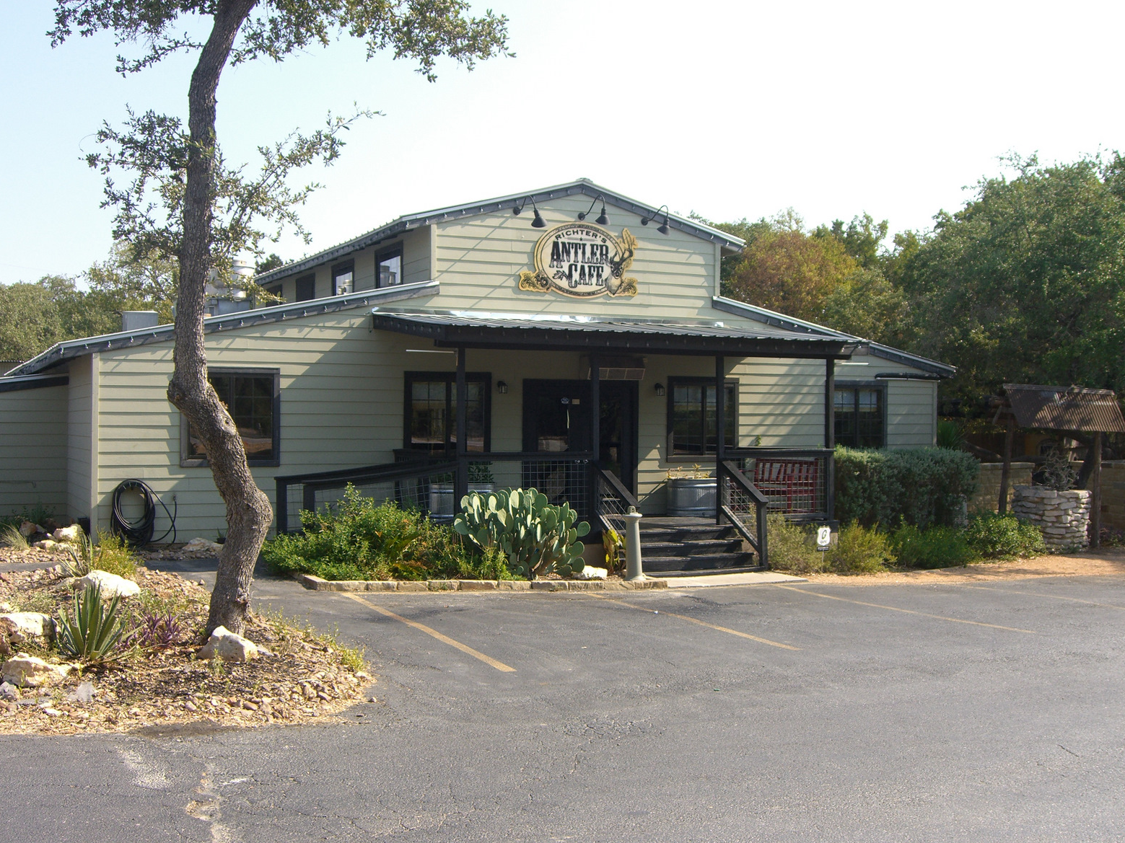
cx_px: 561
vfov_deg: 36.8
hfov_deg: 47.9
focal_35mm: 39
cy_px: 423
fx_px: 1267
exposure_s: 1/320
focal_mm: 7.9
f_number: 4
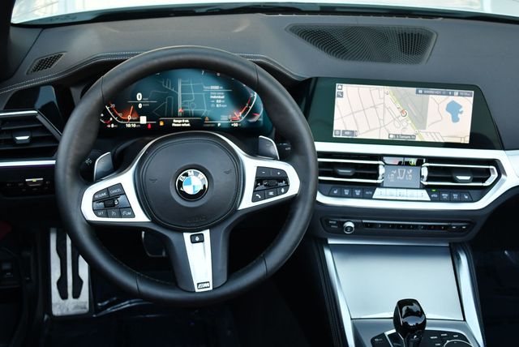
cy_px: 174
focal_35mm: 44
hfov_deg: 44.5
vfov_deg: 30.6
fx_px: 635
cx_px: 260
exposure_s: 1/250
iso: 500
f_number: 4
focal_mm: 22
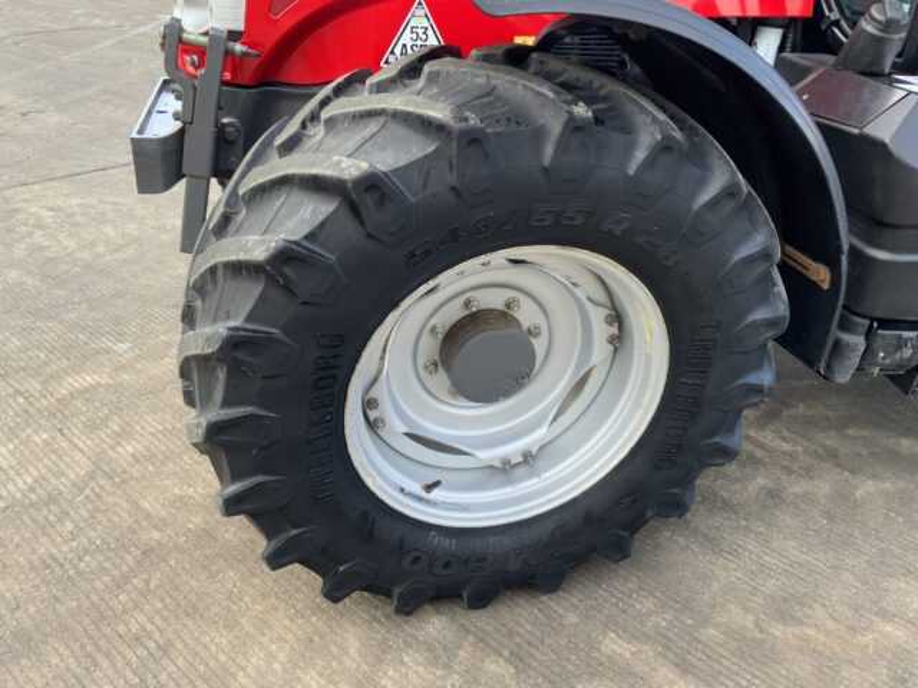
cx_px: 459
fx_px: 769
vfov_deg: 48.2
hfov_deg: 61.7
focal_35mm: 29
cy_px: 344
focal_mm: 3
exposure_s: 1/122
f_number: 1.8
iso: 25
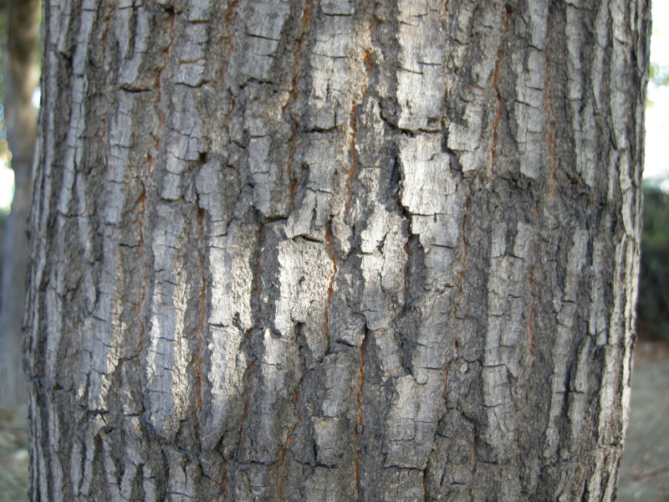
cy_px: 251
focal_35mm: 35
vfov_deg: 40.7
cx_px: 334
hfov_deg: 52.6
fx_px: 676
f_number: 2.7
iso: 126
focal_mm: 7.5
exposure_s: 1/59.2
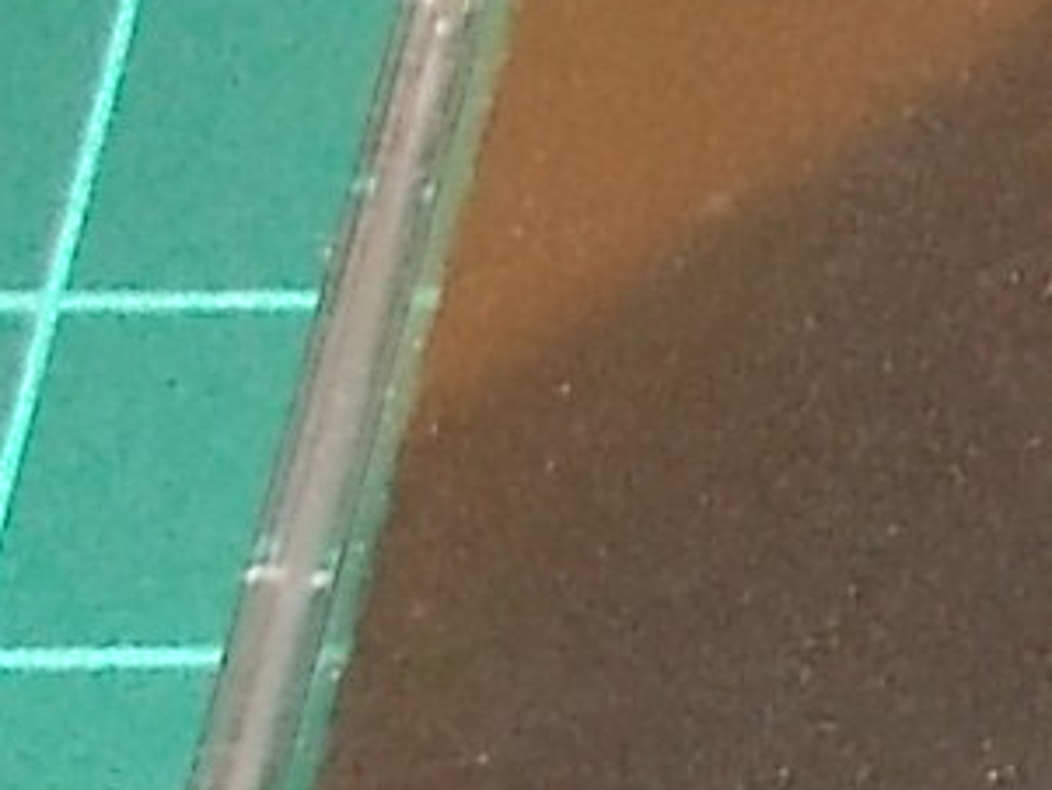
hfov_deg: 7.5
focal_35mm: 219
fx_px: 6658
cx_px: 3512
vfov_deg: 6.8
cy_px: 696
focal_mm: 4.1
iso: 200
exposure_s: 1/30
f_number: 3.3
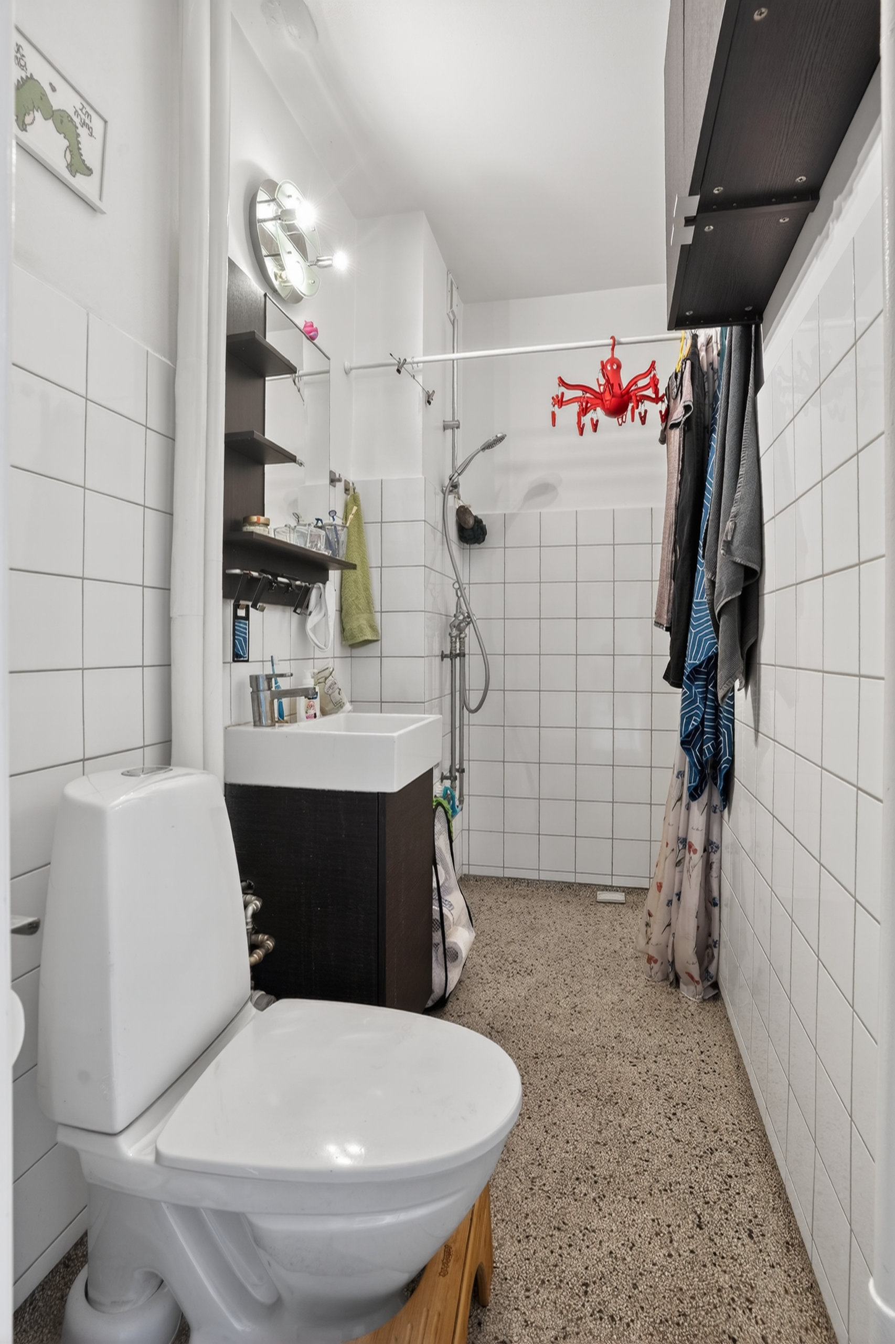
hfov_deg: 70.4
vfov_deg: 93.3
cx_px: 448
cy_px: 672
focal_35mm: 17
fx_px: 634
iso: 400
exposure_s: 1/2
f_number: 8
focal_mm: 17
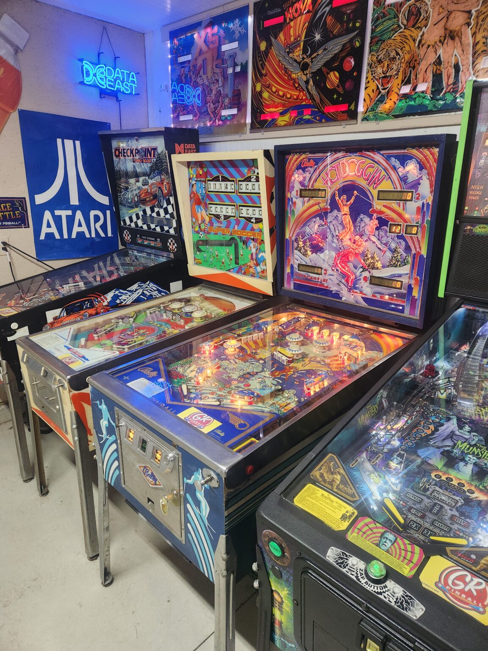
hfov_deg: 58.9
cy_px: 326
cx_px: 244
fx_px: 432
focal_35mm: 23
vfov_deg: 73.9
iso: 500
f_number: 1.8
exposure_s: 1/120
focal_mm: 5.4
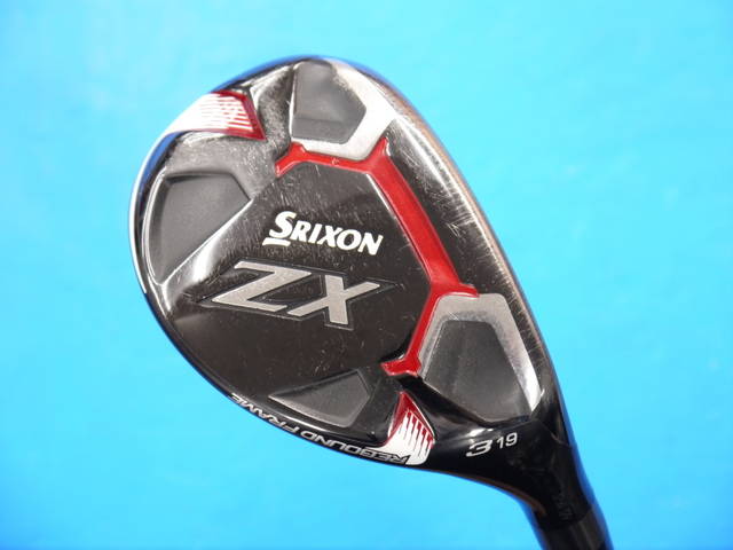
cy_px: 275
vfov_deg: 17.6
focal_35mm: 84
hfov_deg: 23.3
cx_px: 366
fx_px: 1779
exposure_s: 1/50
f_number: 5.6
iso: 800
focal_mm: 42
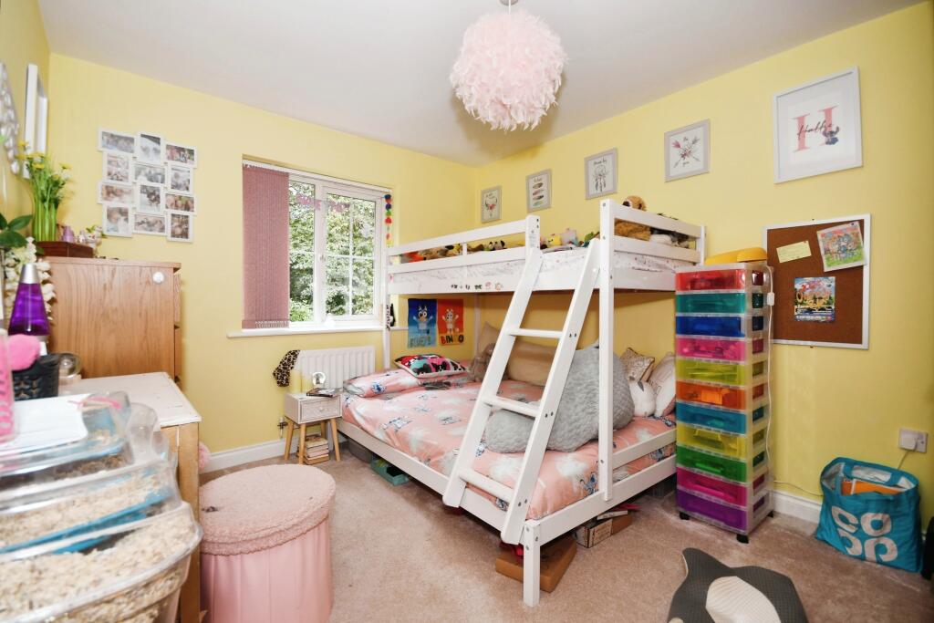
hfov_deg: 100.4
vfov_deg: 77.3
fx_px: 389
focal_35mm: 15
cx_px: 467
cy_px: 312
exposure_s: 1/60
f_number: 8
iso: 400
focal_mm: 10
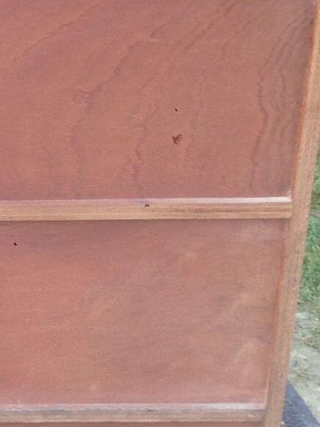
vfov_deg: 16.6
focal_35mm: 116
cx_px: -111
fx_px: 1430
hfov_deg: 12.3
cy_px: 7
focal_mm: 4.12
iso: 50
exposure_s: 1/120
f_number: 2.4
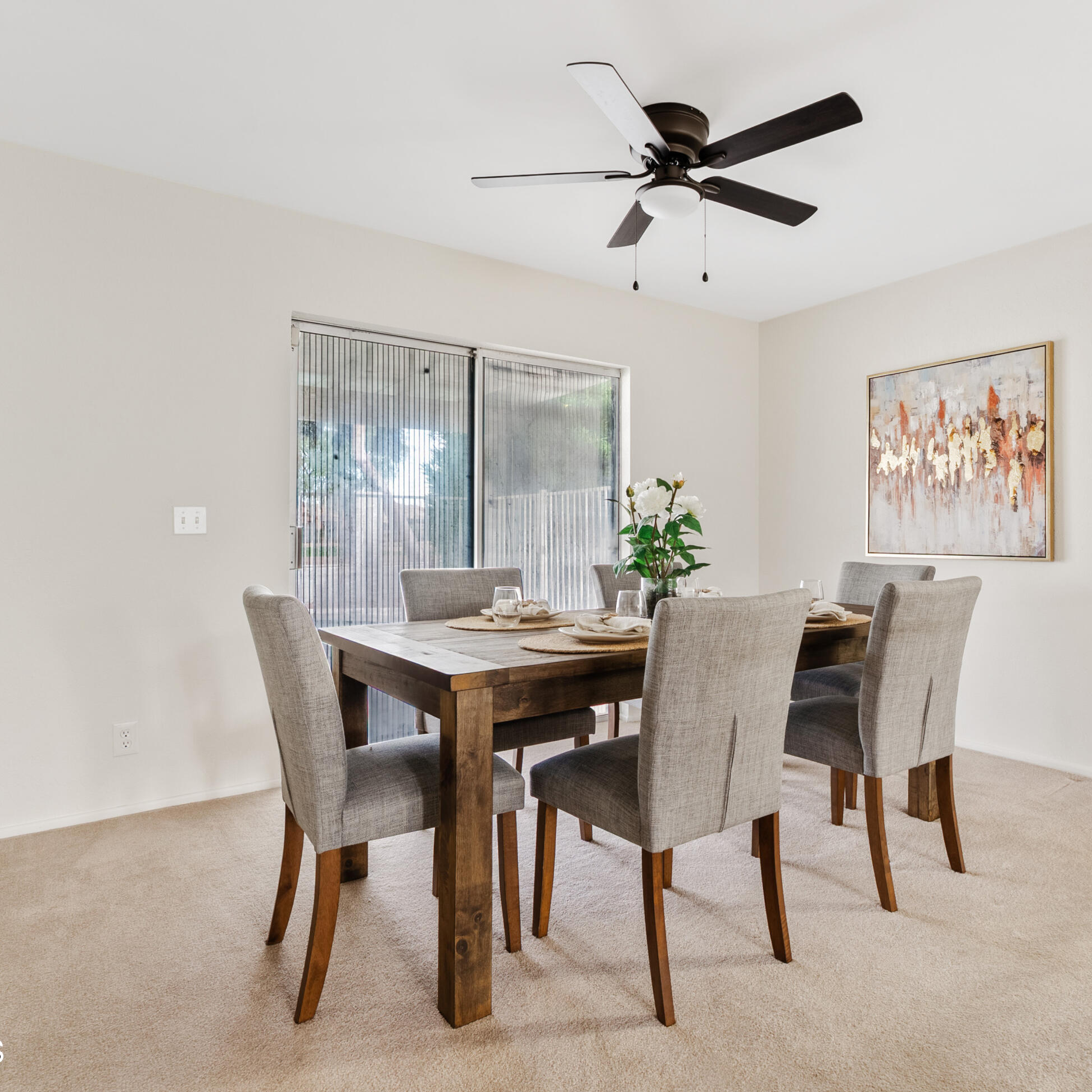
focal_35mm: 21
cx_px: 658
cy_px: 540
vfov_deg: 72.1
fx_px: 749
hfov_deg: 71.4
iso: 100
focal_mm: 16
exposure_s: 1
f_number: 8
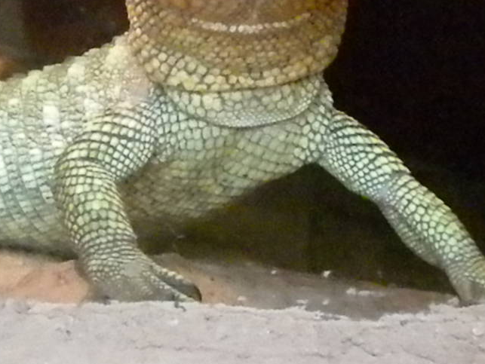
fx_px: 1290
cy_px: 44
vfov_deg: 15.9
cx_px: 97
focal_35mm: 92
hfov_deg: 21.0
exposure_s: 1/55
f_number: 3.5
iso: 3184
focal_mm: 6.6
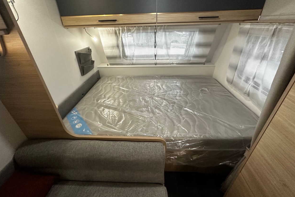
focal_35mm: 15
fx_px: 123
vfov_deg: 76.9
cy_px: 86
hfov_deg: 100.4
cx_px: 146
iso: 320
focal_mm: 2.22
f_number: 2.2
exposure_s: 1/78
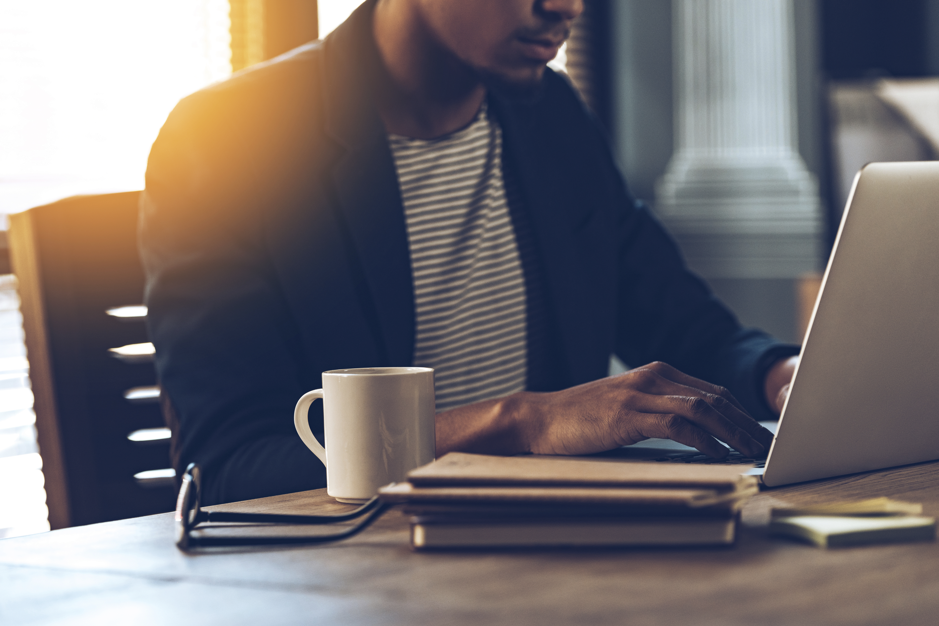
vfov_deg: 11.8
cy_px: 313
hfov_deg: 17.6
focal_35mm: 116
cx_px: 470
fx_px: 3026
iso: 400
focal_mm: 116
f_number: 3.5
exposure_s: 1/125
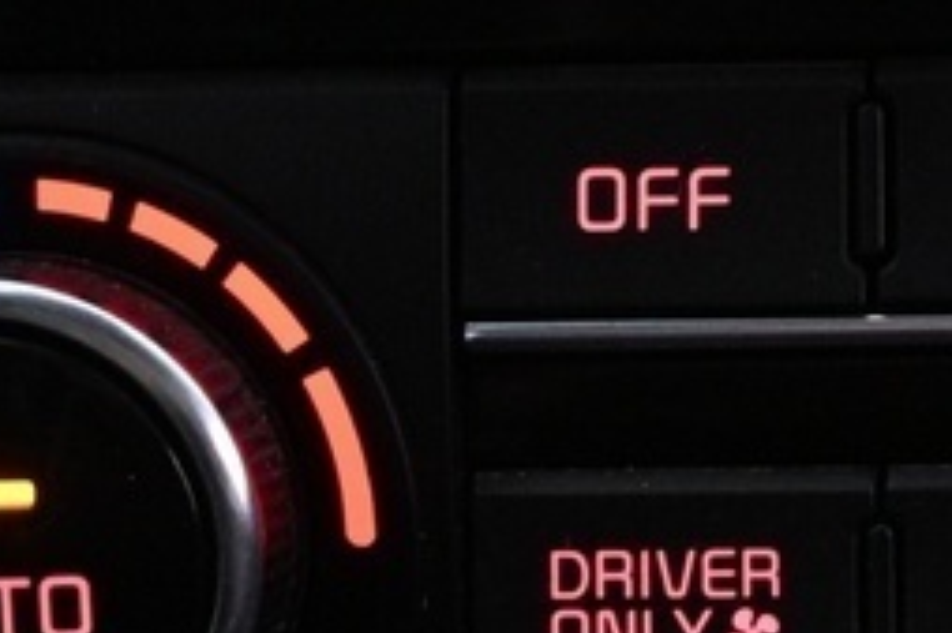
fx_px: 4931
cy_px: 217
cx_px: 1477
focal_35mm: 187
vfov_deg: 7.3
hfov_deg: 10.6
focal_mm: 19.5
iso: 1600
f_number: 3.8
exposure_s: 1/40
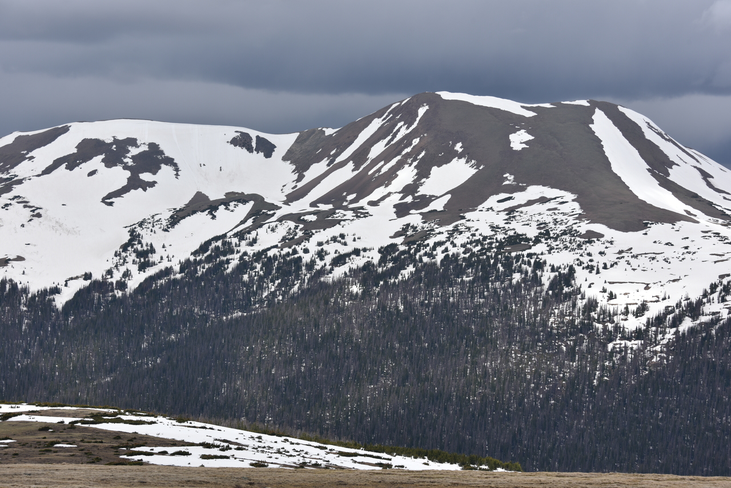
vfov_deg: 17.5
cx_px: 366
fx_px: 1584
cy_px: 244
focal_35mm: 78
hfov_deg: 26.0
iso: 100
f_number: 9
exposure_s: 1/320
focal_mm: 78
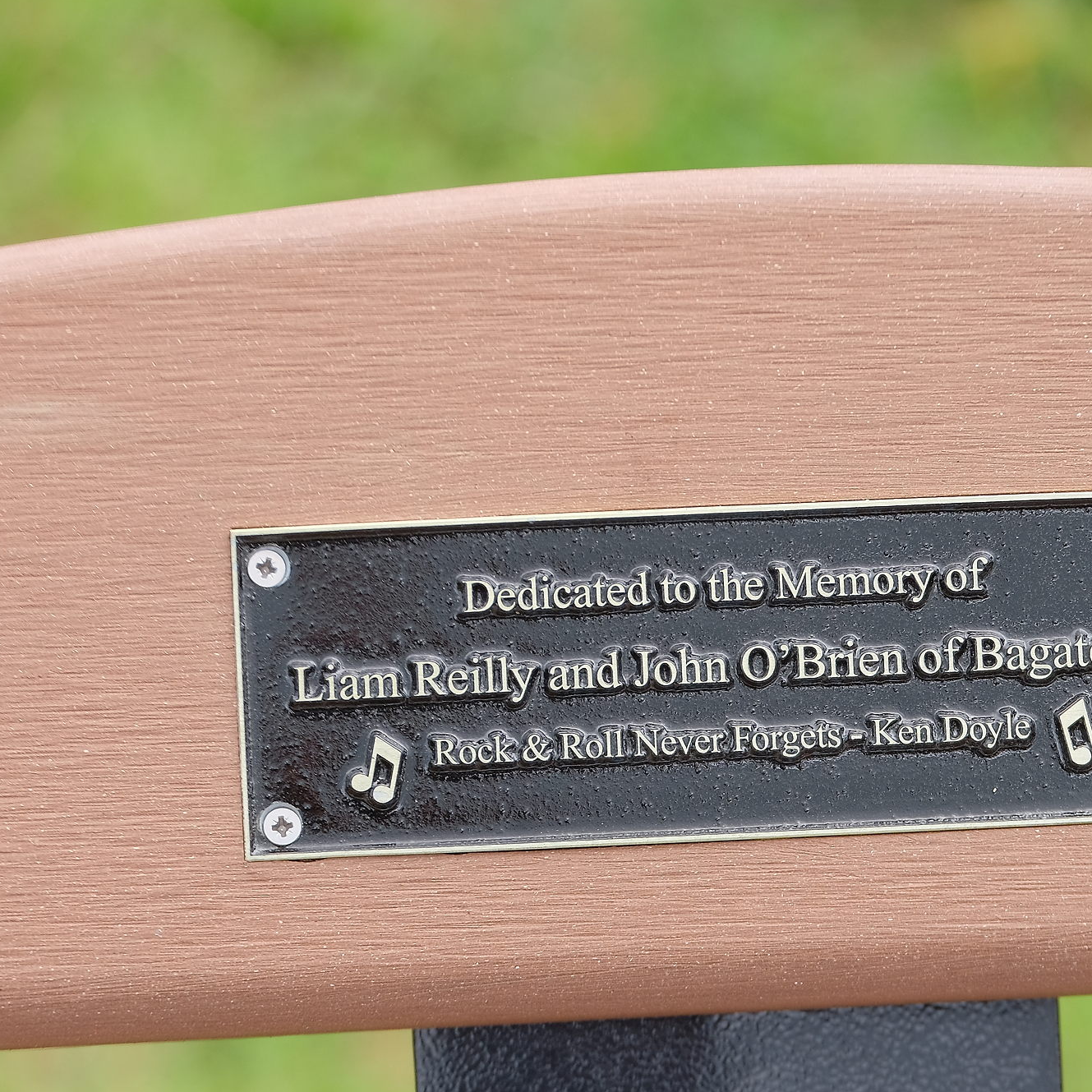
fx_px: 8601
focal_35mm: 241
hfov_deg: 7.3
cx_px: 730
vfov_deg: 7.3
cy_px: 627
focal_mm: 104.9
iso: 400
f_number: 5.6
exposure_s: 1/170
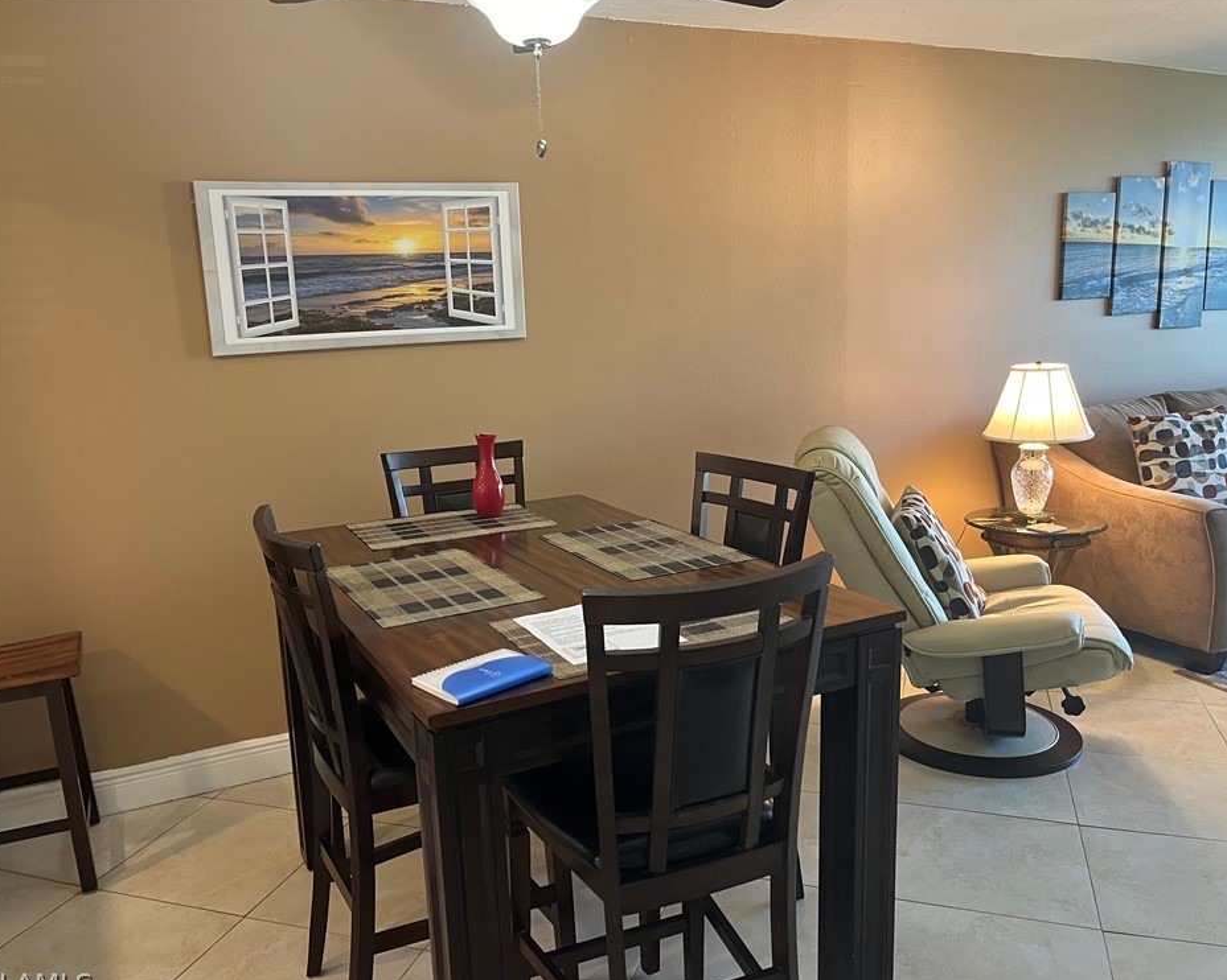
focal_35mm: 28
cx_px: 604
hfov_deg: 62.2
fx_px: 1017
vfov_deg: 51.5
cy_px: 499
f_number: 1.6
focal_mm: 5.1
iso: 160
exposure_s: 1/60
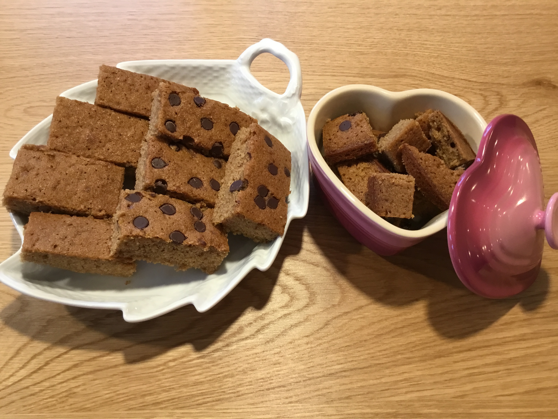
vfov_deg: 45.4
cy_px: 210
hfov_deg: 58.4
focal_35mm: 31
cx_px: 279
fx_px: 500
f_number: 2.4
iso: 100
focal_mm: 3.3
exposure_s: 1/33
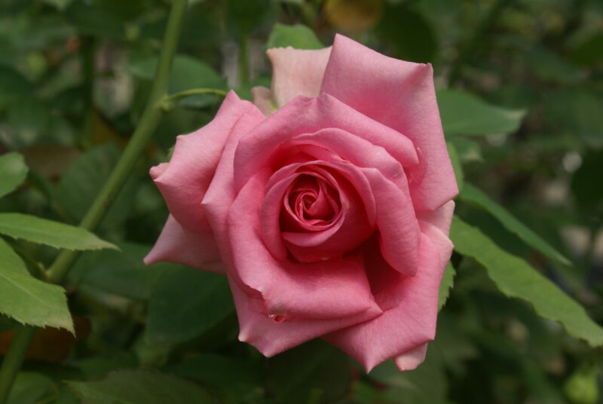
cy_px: 202
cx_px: 302
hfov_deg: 22.6
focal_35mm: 90
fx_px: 1510
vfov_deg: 15.2
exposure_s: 1/160
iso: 100
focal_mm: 60
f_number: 13
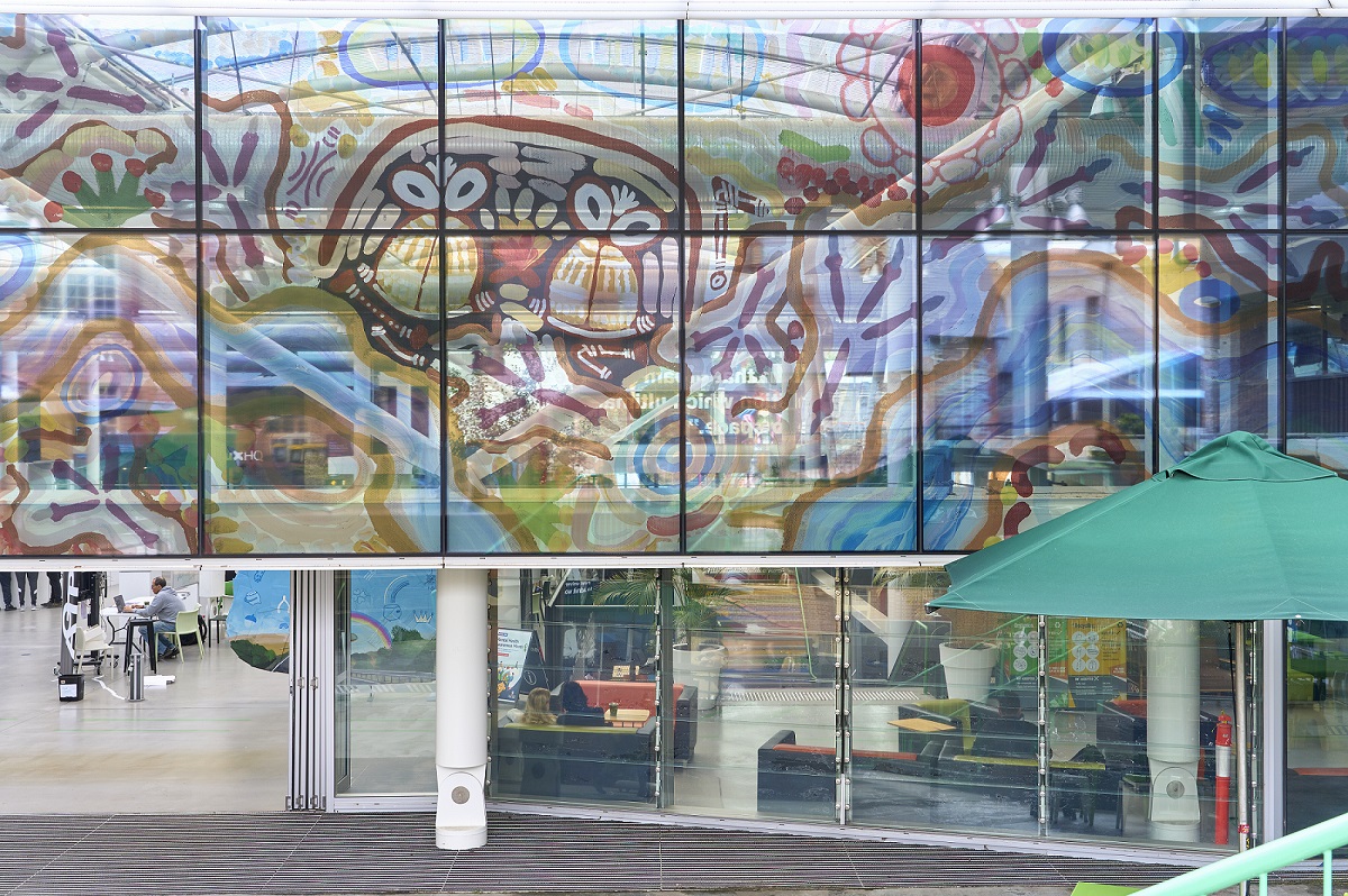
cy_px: 448
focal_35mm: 37
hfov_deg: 51.9
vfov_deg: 35.9
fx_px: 1384
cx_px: 674
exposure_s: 1/50
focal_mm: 37
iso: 200
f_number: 7.1
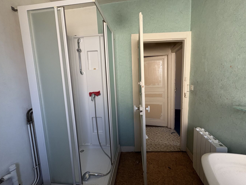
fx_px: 107
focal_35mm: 15
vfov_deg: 81.7
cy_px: 90
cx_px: 124
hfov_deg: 98.2
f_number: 2.2
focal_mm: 2.22
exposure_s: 1/99
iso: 200
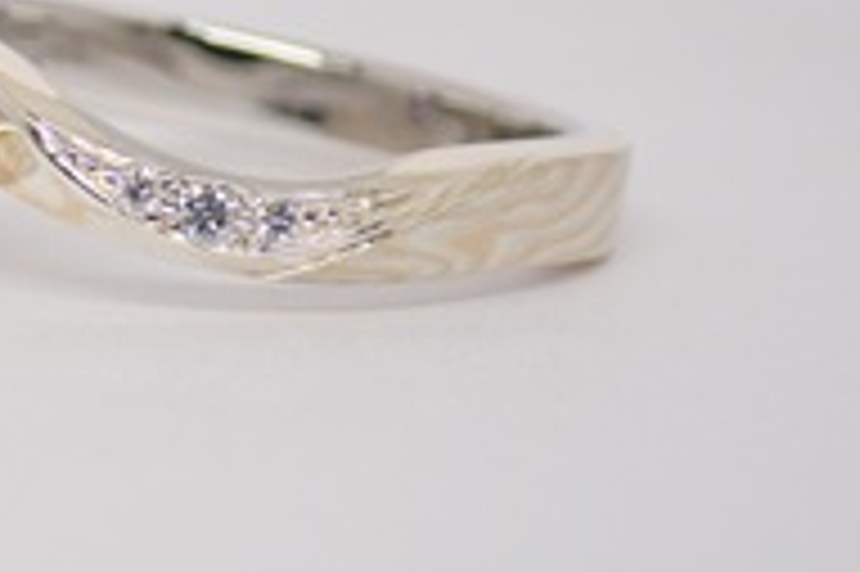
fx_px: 4511
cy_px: 160
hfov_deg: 10.7
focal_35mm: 189
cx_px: -126
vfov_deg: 7.2
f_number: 4.1
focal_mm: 13.65
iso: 200
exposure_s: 1/160
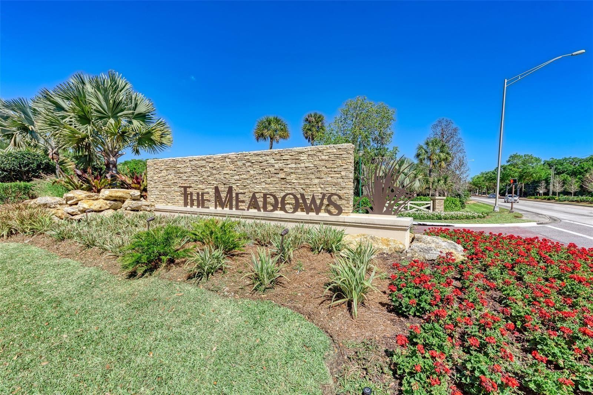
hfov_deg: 96.7
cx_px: 296
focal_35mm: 16
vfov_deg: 73.8
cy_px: 198
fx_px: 264
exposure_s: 1/1600
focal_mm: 16
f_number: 7.1
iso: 100
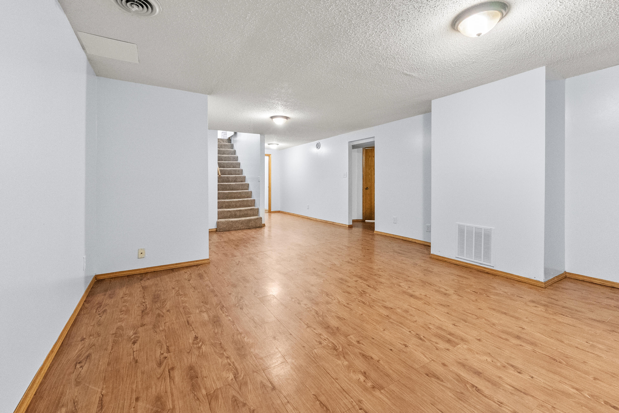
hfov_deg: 104.2
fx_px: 241
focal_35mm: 14
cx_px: 310
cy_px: 206
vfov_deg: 81.3
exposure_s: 1/20
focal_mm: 14
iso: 12800
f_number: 8
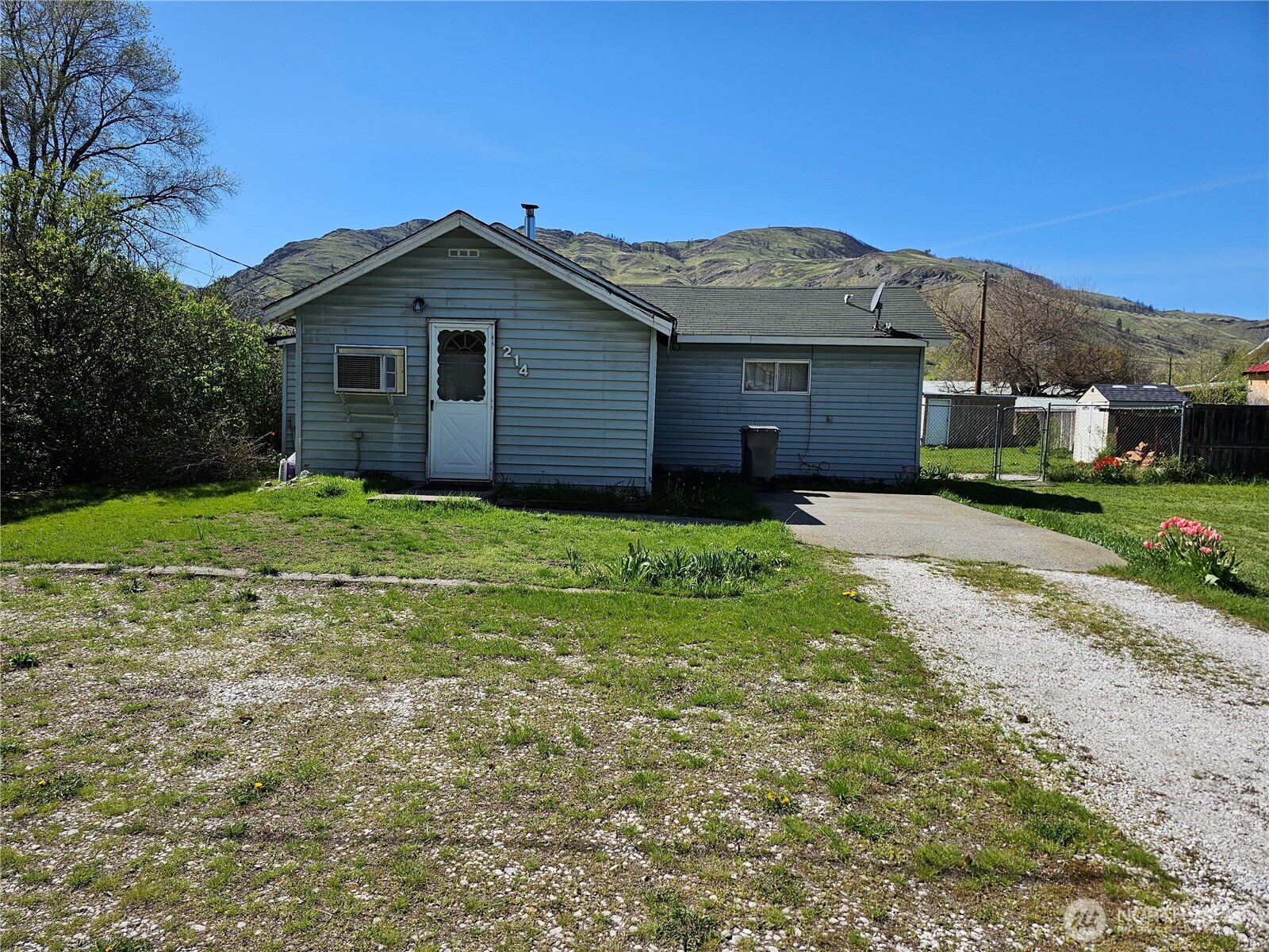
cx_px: 634
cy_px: 476
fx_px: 843
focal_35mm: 23
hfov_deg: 73.9
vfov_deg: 58.9
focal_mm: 6.3
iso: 10
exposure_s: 1/934
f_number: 1.7
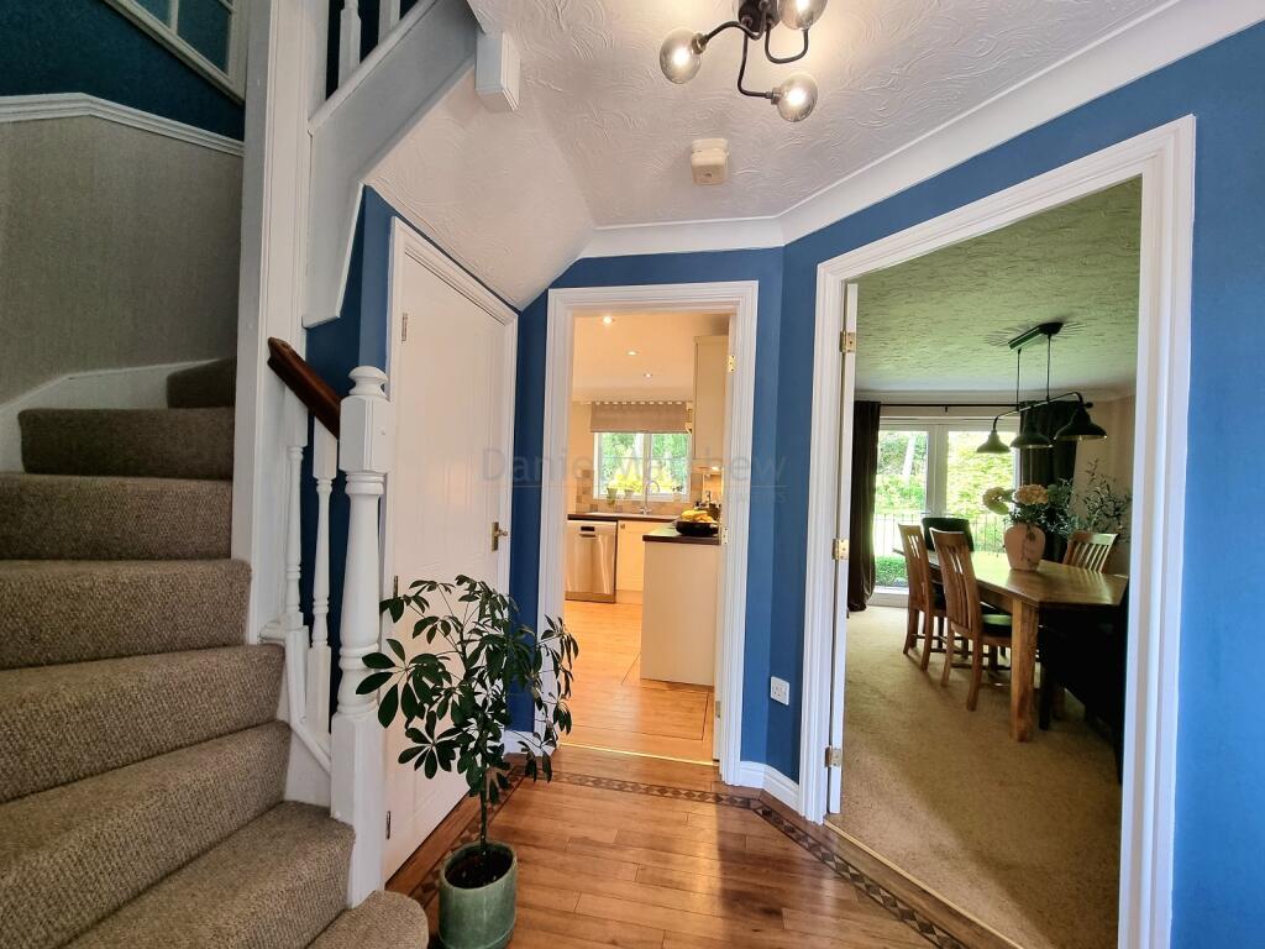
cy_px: 474
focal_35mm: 13
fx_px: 475
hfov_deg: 106.2
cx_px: 632
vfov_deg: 89.9
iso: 160
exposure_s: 1/50
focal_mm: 2.2
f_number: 2.2
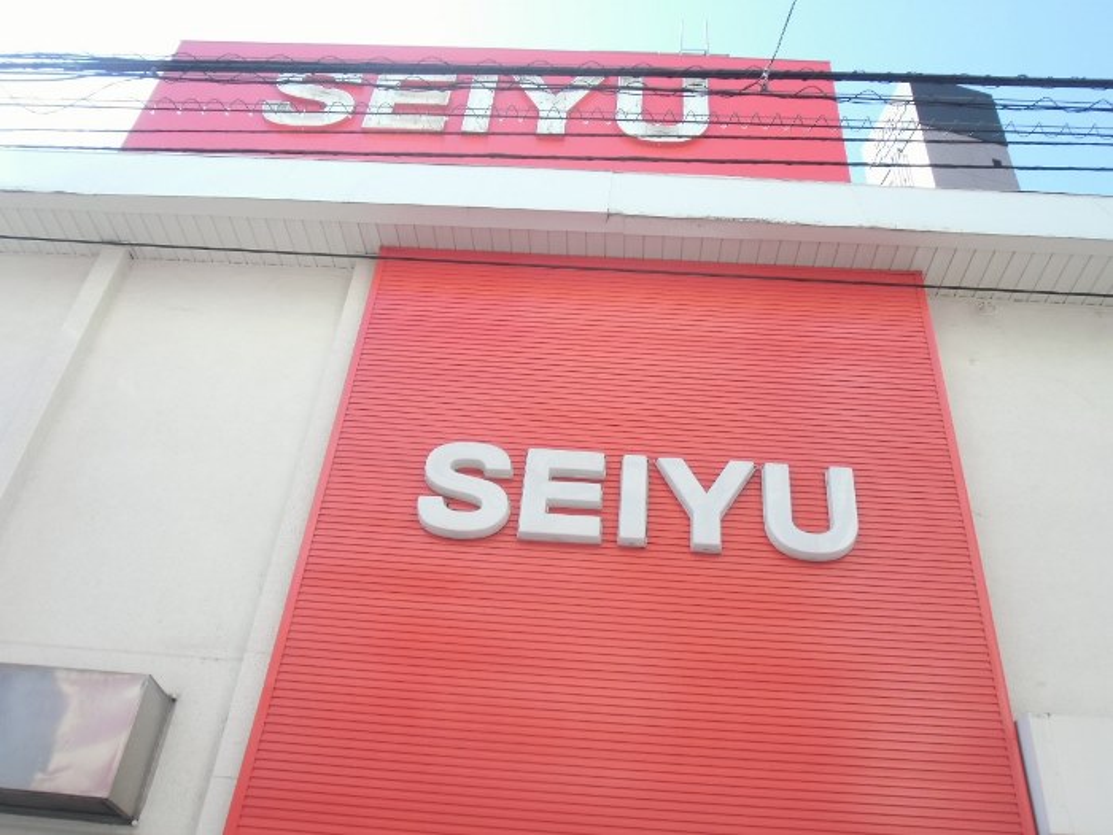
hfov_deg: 60.0
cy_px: 418
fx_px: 965
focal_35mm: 30
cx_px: 556
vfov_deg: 46.8
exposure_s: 1/125
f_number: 3.5
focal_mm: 5.36
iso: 64
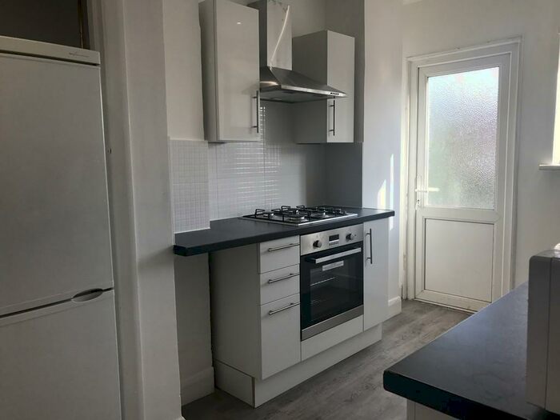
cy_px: 210
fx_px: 453
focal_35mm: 28
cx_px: 280
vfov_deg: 49.7
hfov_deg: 63.4
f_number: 1.8
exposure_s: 1/291
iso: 20
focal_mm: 3.99
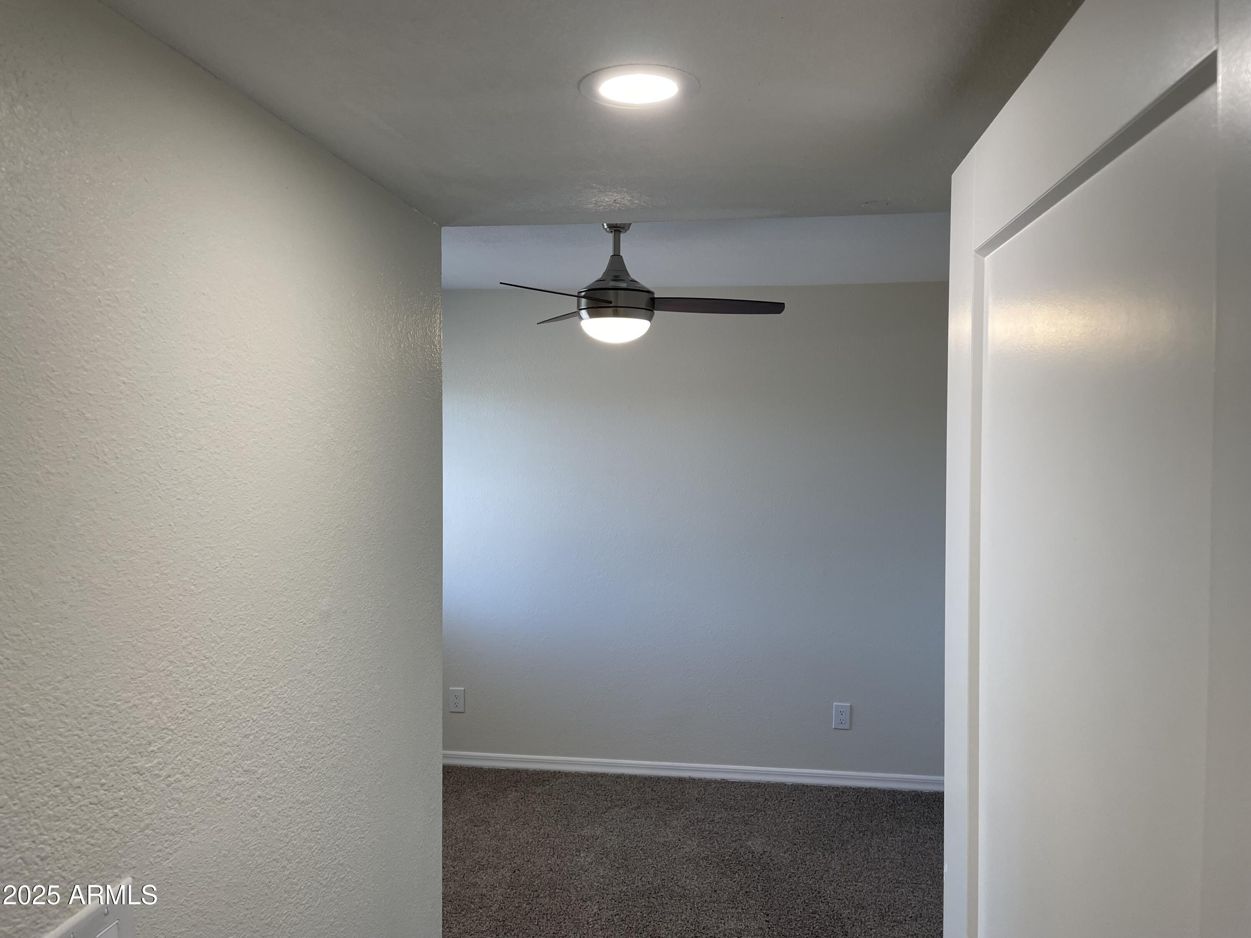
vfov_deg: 53.1
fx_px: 940
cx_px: 626
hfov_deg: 67.3
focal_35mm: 26
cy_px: 469
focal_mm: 4.2
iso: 64
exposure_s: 1/120
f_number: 1.6
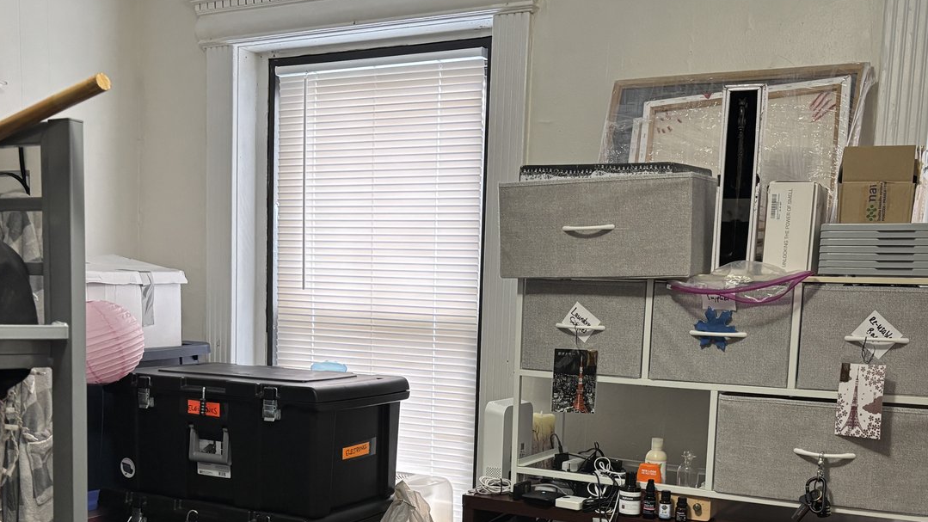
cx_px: 501
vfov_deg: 27.8
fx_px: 1034
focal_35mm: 42
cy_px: 421
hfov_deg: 48.3
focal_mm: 5.96
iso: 320
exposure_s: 1/60
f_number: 1.6
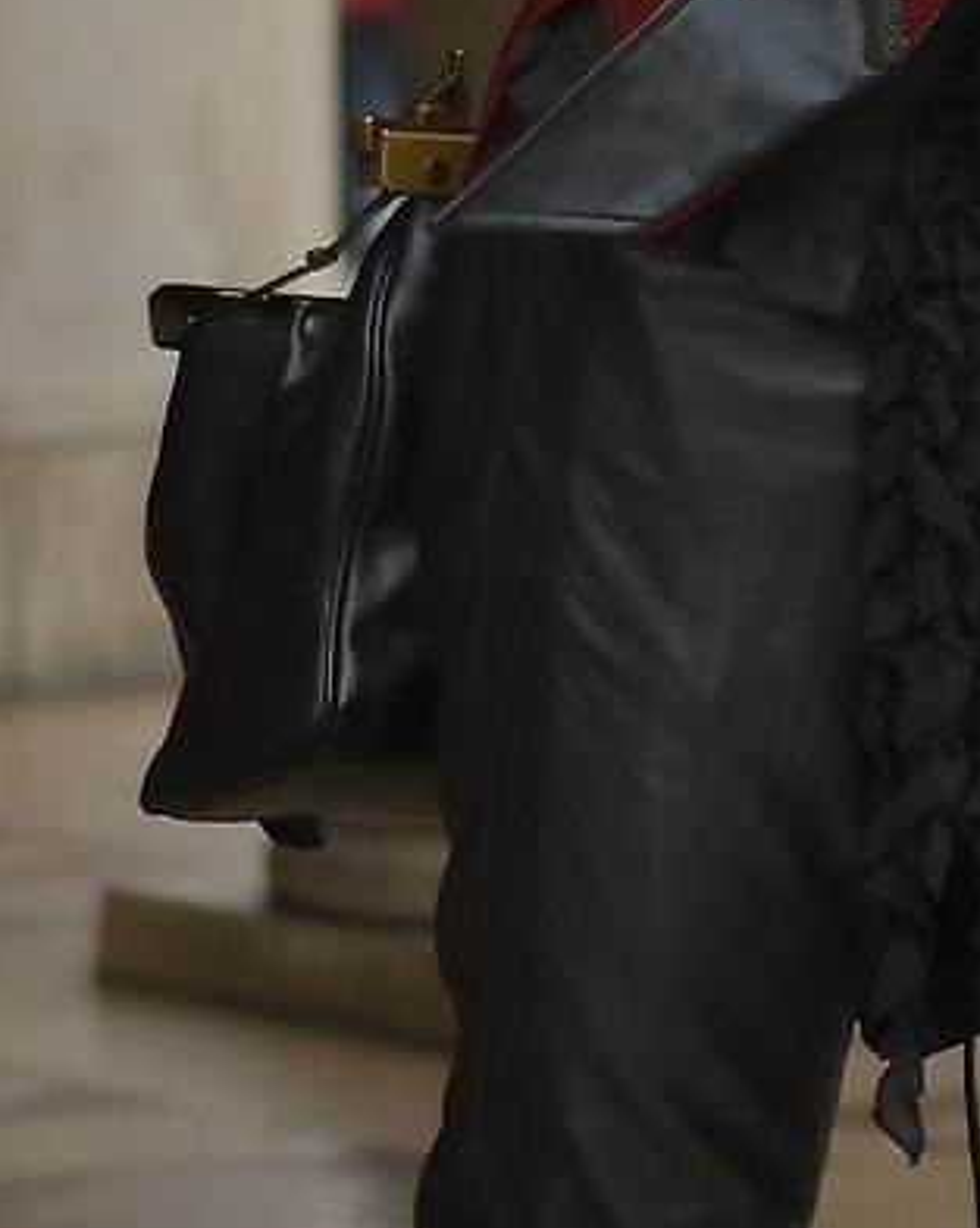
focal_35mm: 302
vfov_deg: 6.4
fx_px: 10957
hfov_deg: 5.0
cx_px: 1941
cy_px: -426
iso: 200
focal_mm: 35
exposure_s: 1/1000
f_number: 1.8
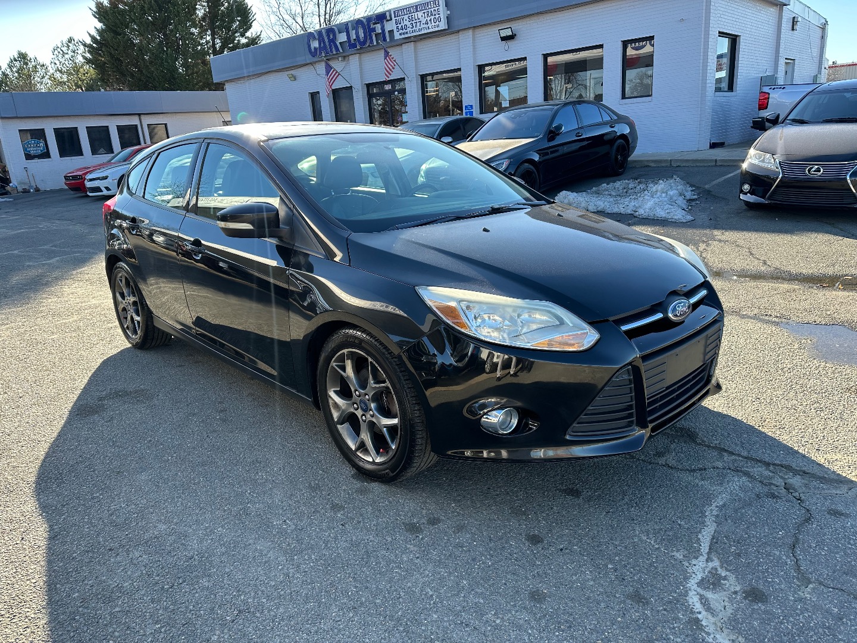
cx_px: 428
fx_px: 594
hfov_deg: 71.6
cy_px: 322
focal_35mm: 24
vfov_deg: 56.8
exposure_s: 1/729
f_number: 1.78
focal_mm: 6.86
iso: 80
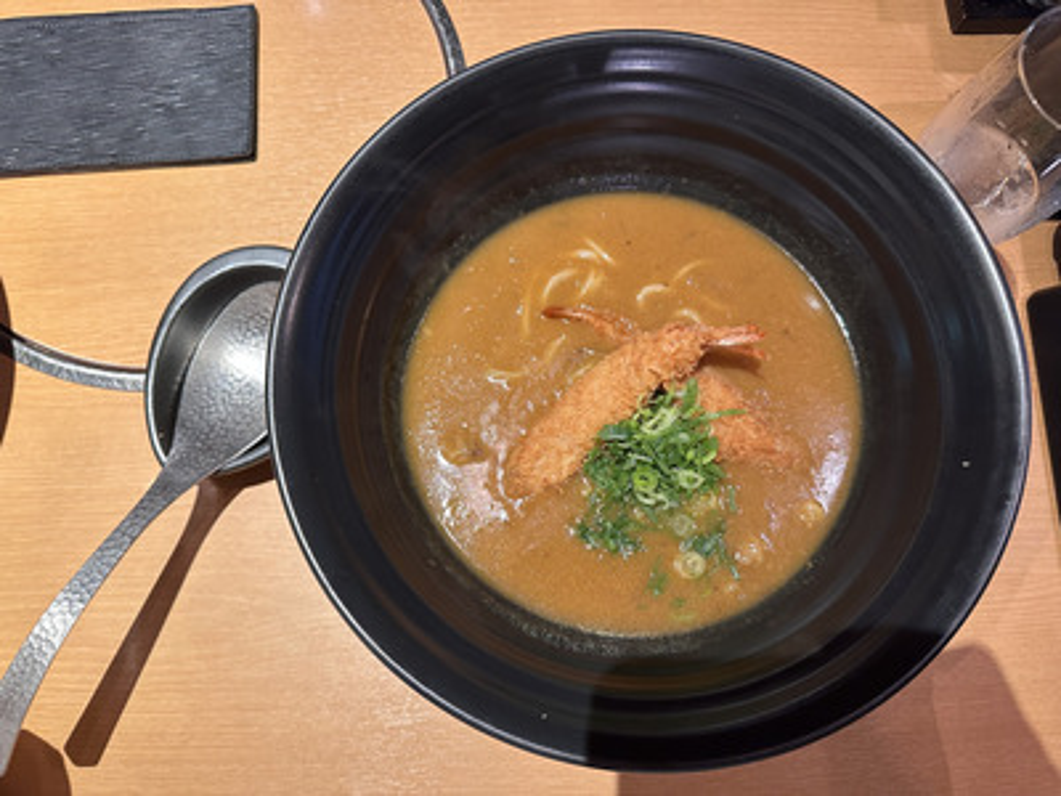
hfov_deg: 71.6
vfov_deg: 56.8
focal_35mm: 24
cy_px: 398
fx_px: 736
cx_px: 530
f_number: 1.78
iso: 250
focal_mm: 6.86
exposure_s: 1/50
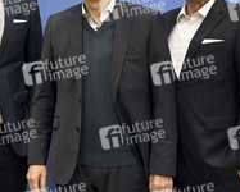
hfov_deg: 21.7
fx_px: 612
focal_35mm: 86
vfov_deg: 17.7
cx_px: 21
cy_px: 38
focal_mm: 38
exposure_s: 1/400
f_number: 5.6
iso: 5000
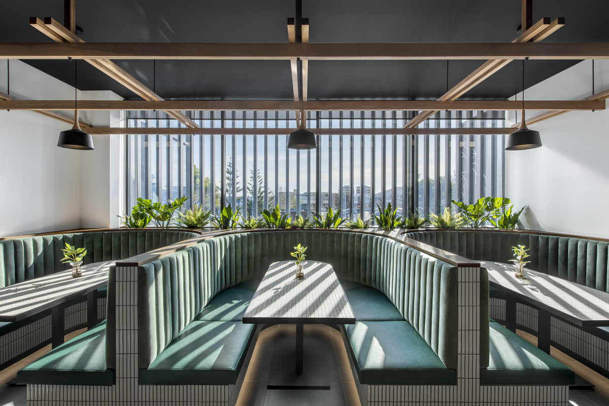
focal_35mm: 18
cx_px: 304
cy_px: 203
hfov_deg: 90.0
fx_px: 305
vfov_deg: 67.4
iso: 64
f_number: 11
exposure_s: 1/50
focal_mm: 18
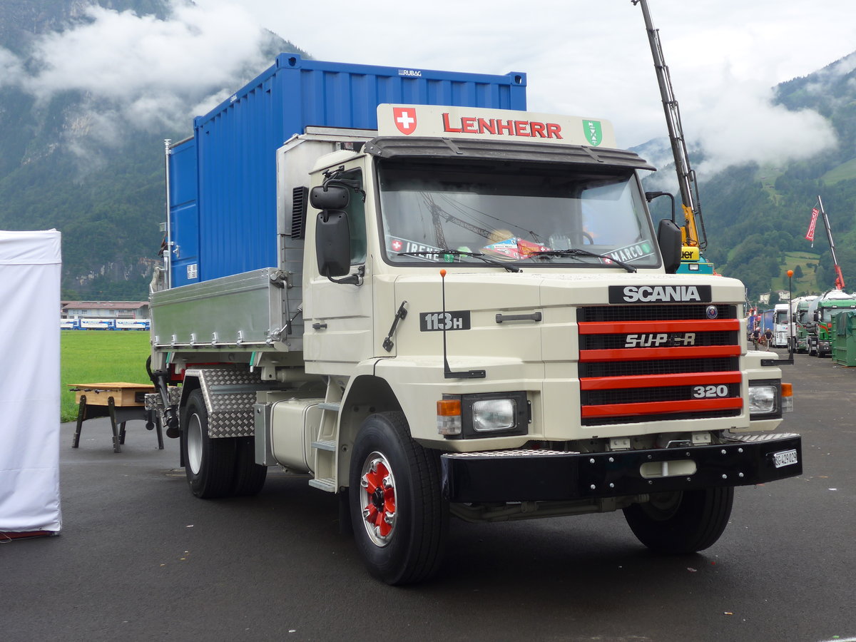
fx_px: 1212
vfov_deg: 29.7
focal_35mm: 49
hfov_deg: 38.9
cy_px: 321
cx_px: 428
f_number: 3.2
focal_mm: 10.1
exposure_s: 1/400
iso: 80
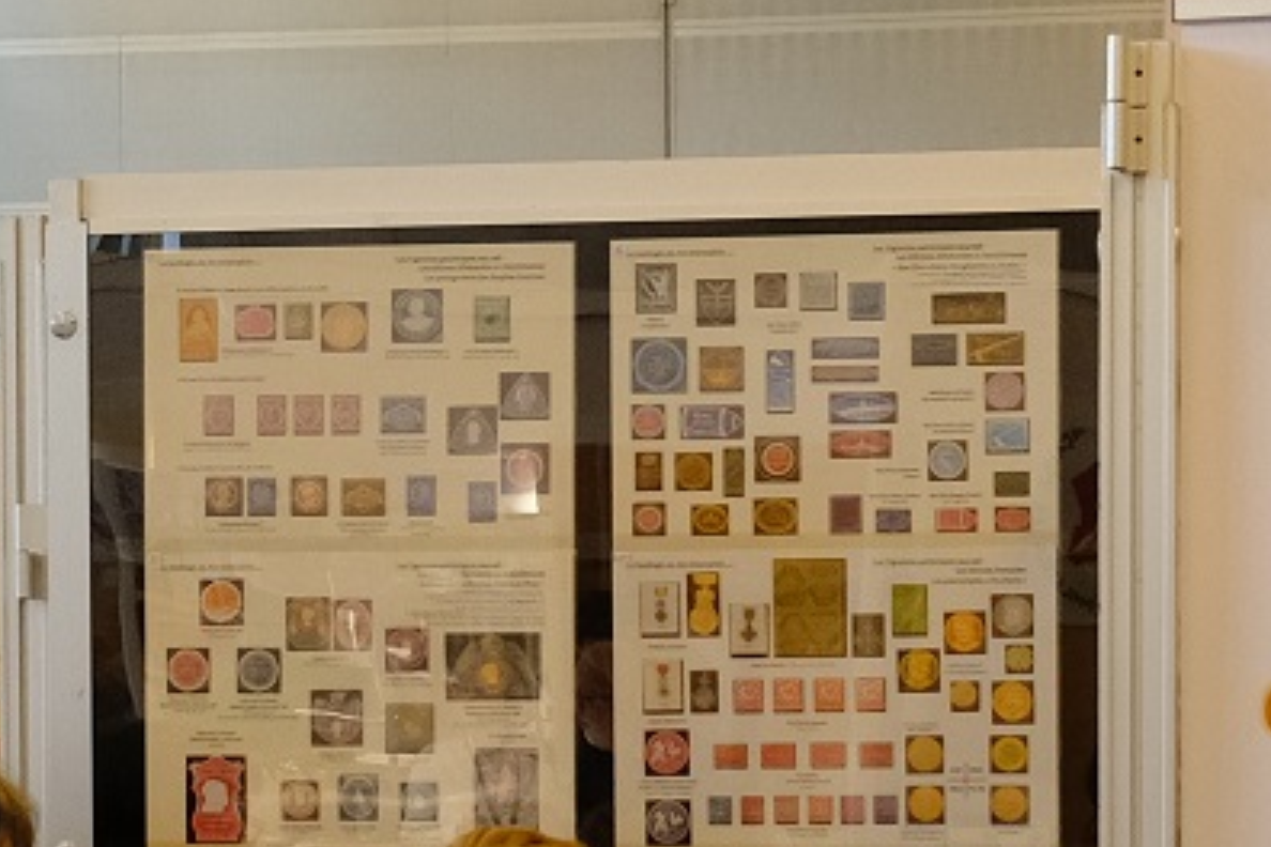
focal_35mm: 135
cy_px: 808
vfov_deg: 10.1
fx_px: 4766
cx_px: 289
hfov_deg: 15.1
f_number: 5
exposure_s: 1/34
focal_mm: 18
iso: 1600
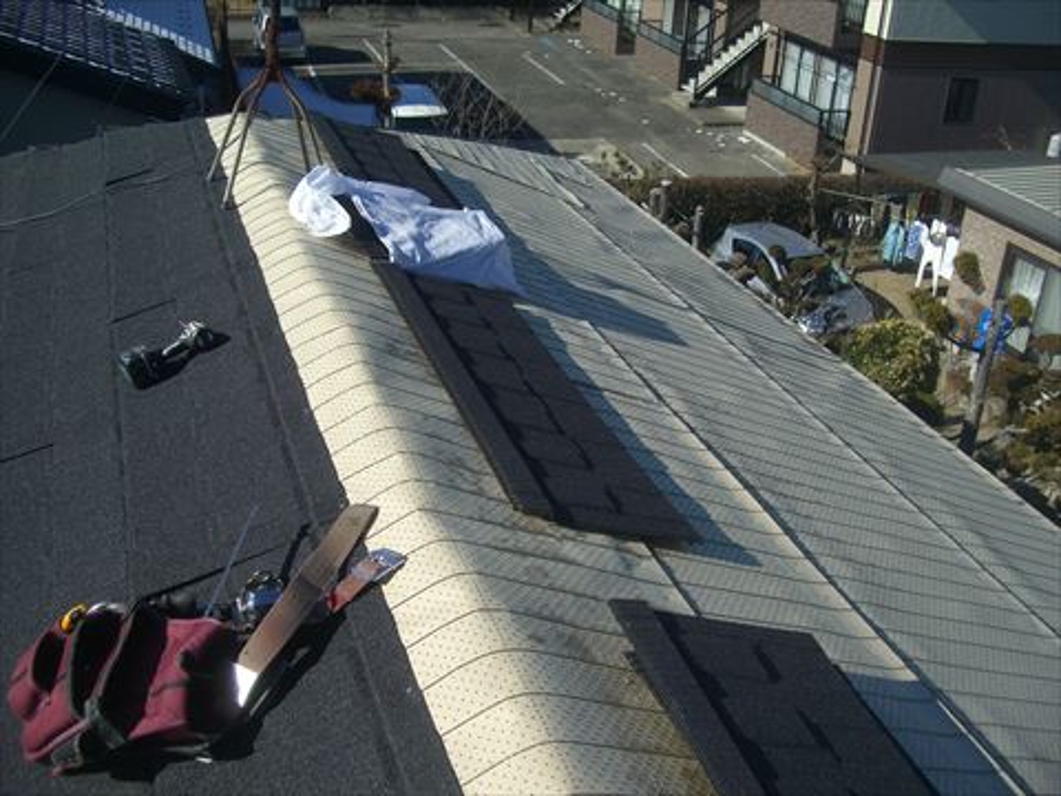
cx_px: 530
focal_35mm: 38
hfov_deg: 49.0
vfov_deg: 37.7
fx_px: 1165
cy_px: 398
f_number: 5.6
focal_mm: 7.9
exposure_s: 1/320
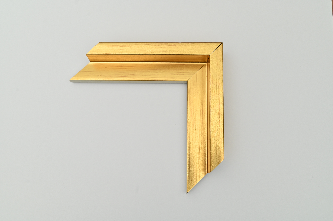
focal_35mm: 35
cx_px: 166
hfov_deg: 54.5
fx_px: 324
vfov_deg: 37.8
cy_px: 110
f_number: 7.1
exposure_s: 1/200
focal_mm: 35
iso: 640
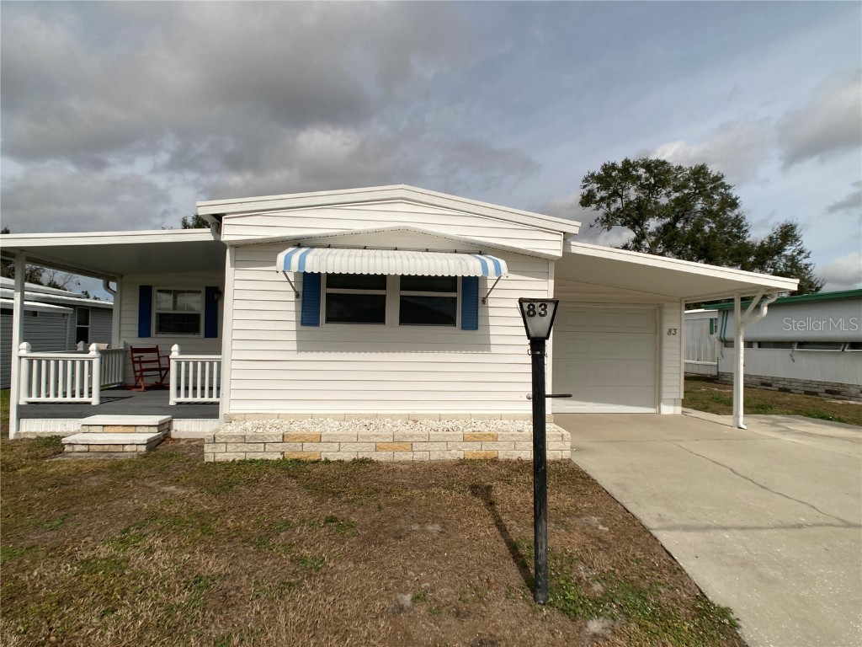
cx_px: 431
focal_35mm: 28
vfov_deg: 49.7
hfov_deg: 63.4
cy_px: 324
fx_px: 697
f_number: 1.8
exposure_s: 1/5405
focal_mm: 3.99
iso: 25
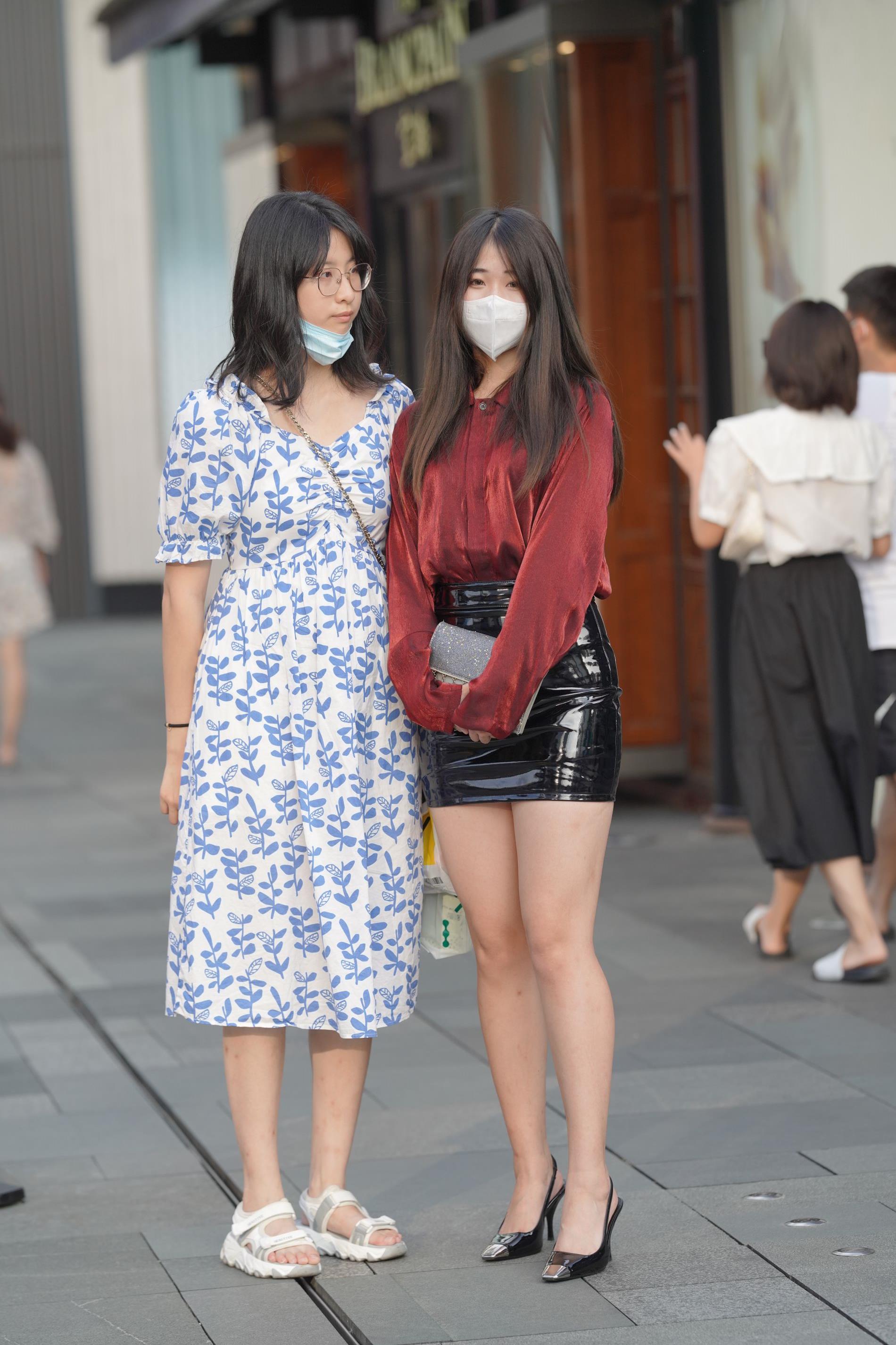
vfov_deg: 15.2
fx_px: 5041
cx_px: 448
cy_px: 672
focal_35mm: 135
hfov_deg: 10.2
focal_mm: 135
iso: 500
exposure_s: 1/1600
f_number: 3.2
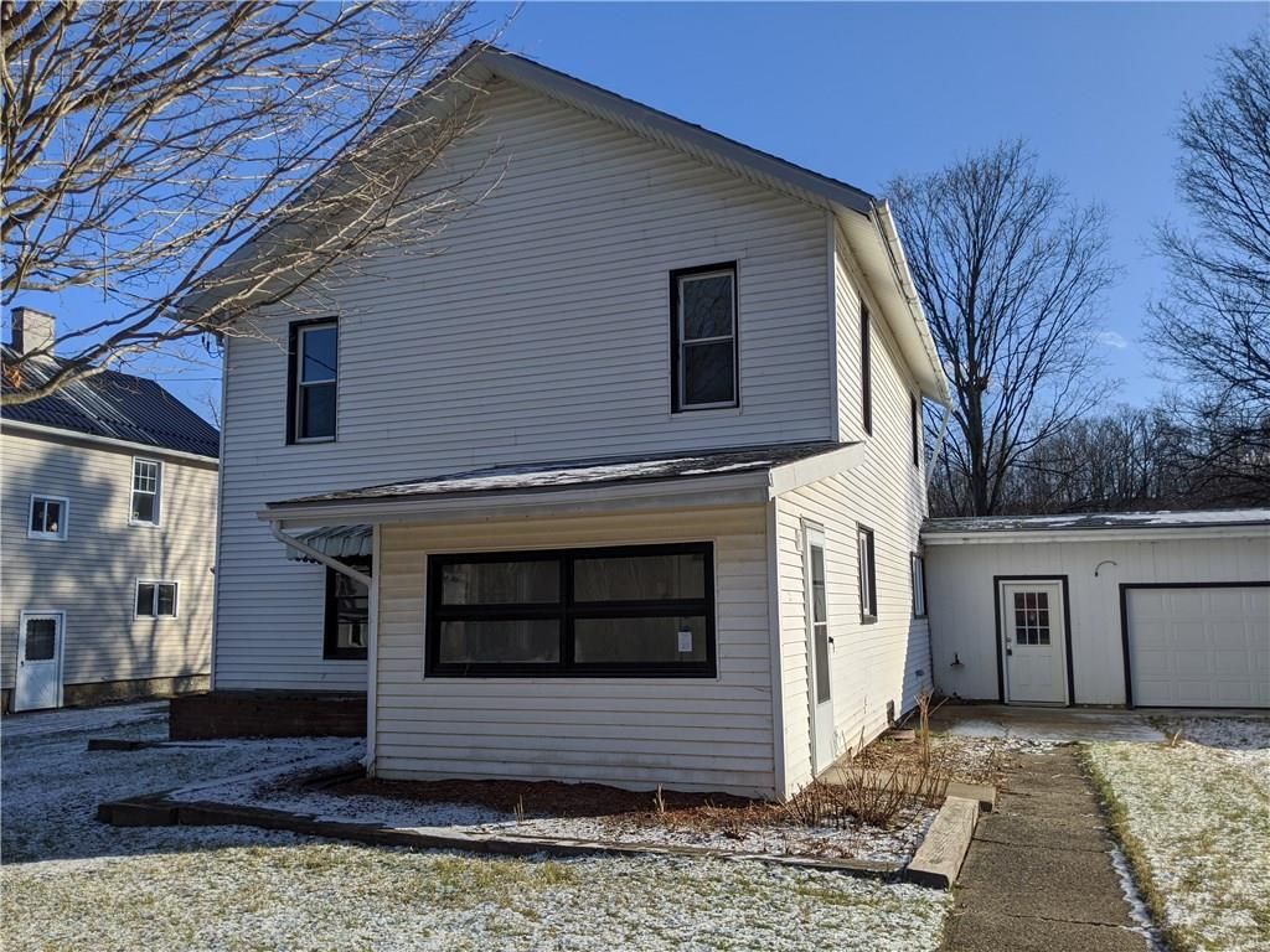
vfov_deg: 51.4
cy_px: 476
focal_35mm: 27
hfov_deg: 65.3
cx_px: 635
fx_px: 991
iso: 41
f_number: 1.8
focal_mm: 4.44
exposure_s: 1/3906
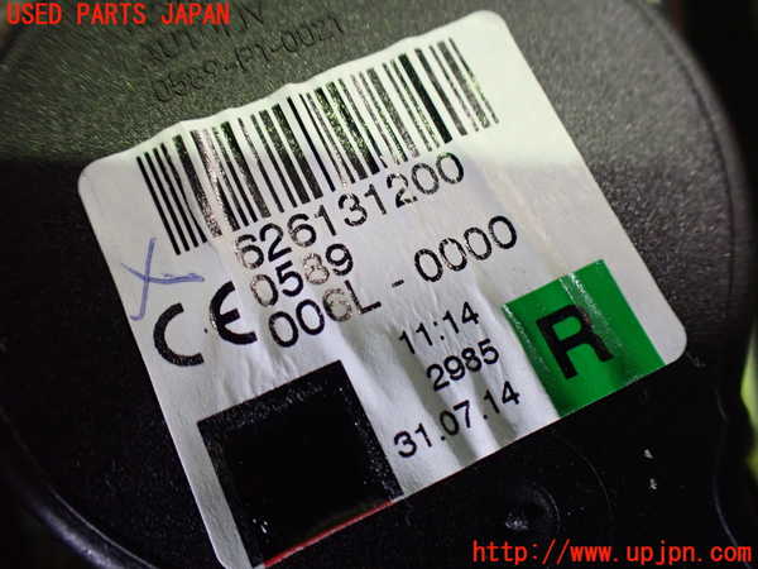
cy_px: 284
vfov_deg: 46.8
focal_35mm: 30
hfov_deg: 60.0
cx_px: 379
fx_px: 657
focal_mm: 5.4
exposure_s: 1/60
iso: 800
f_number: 2.3
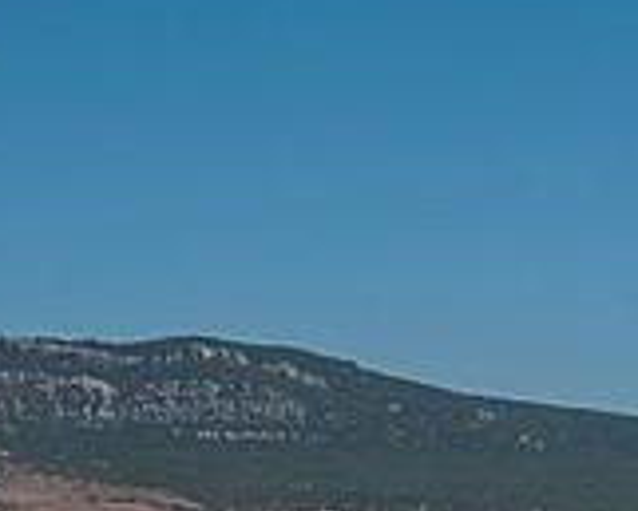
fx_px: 3439
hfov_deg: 10.3
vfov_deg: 8.4
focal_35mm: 182
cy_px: 687
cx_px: 896
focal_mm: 26
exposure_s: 1/320
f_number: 9
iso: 100
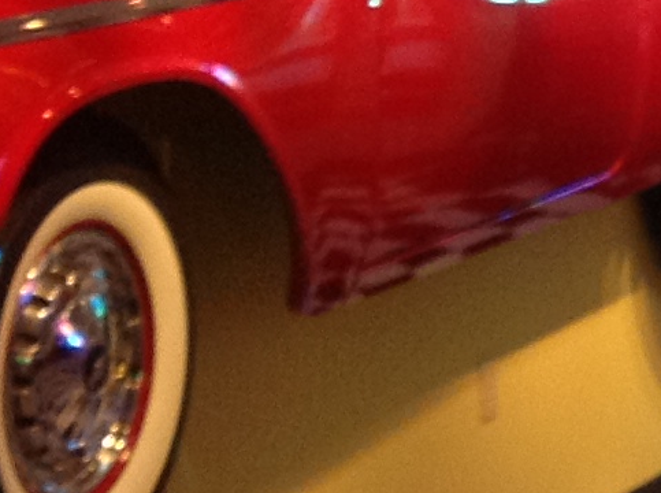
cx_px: 1284
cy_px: 188
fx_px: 3582
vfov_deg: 7.9
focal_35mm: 188
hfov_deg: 9.9
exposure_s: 1/15
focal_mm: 4.28
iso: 125
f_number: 2.4
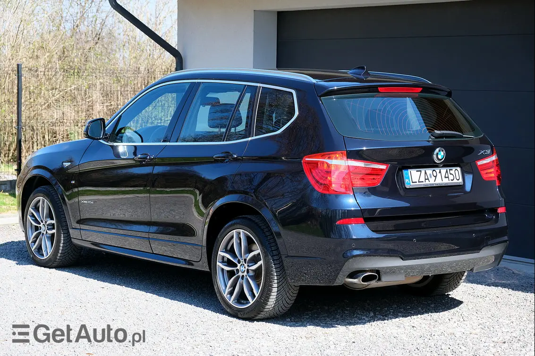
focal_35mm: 83
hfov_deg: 24.5
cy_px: 178
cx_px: 268
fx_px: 1233
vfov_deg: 16.4
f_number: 5.6
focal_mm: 55
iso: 320
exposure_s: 1/250
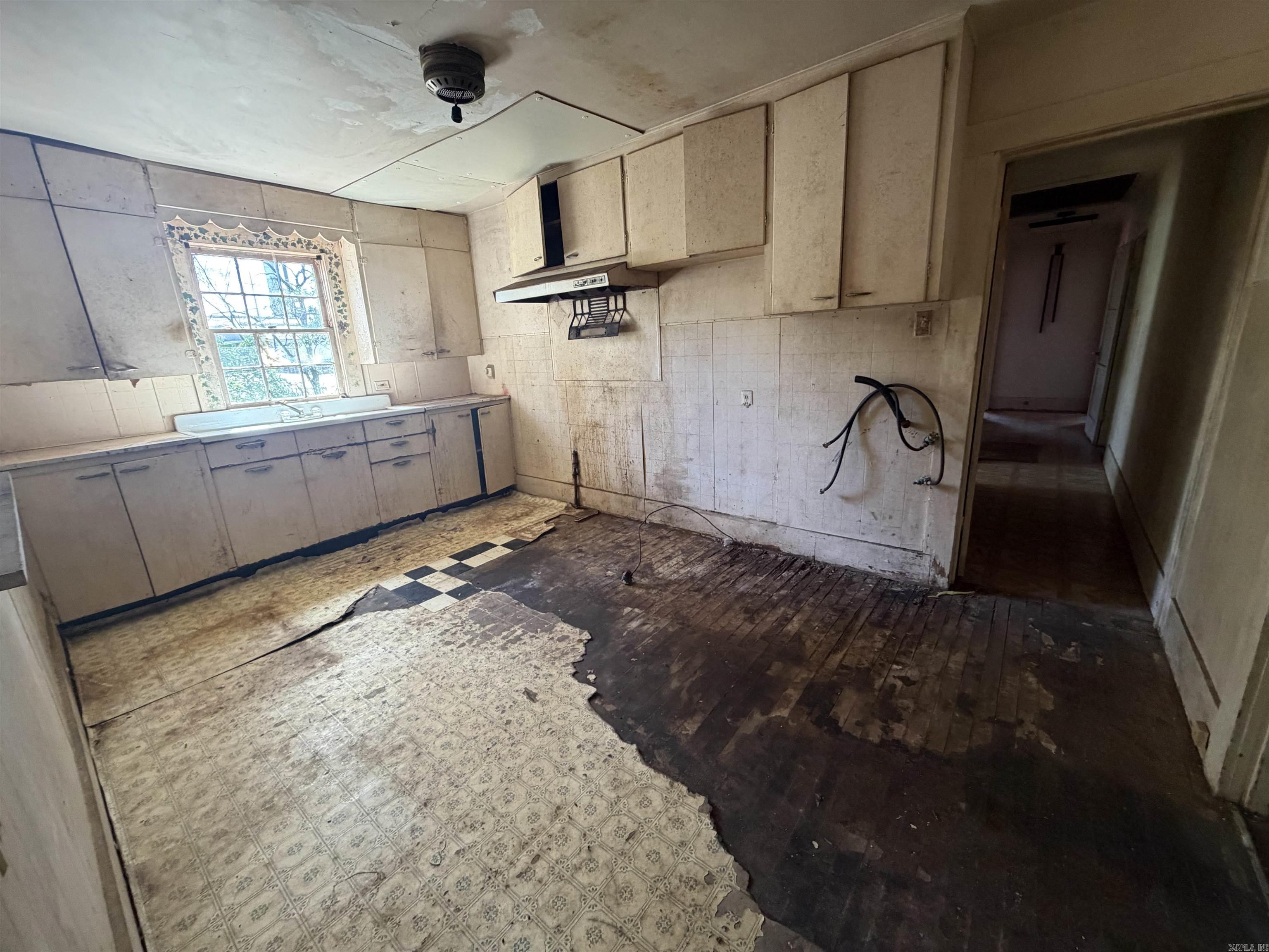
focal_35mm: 14
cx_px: 634
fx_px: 513
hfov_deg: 102.1
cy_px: 476
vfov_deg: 85.7
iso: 320
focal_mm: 2.22
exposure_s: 1/74
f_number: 2.2
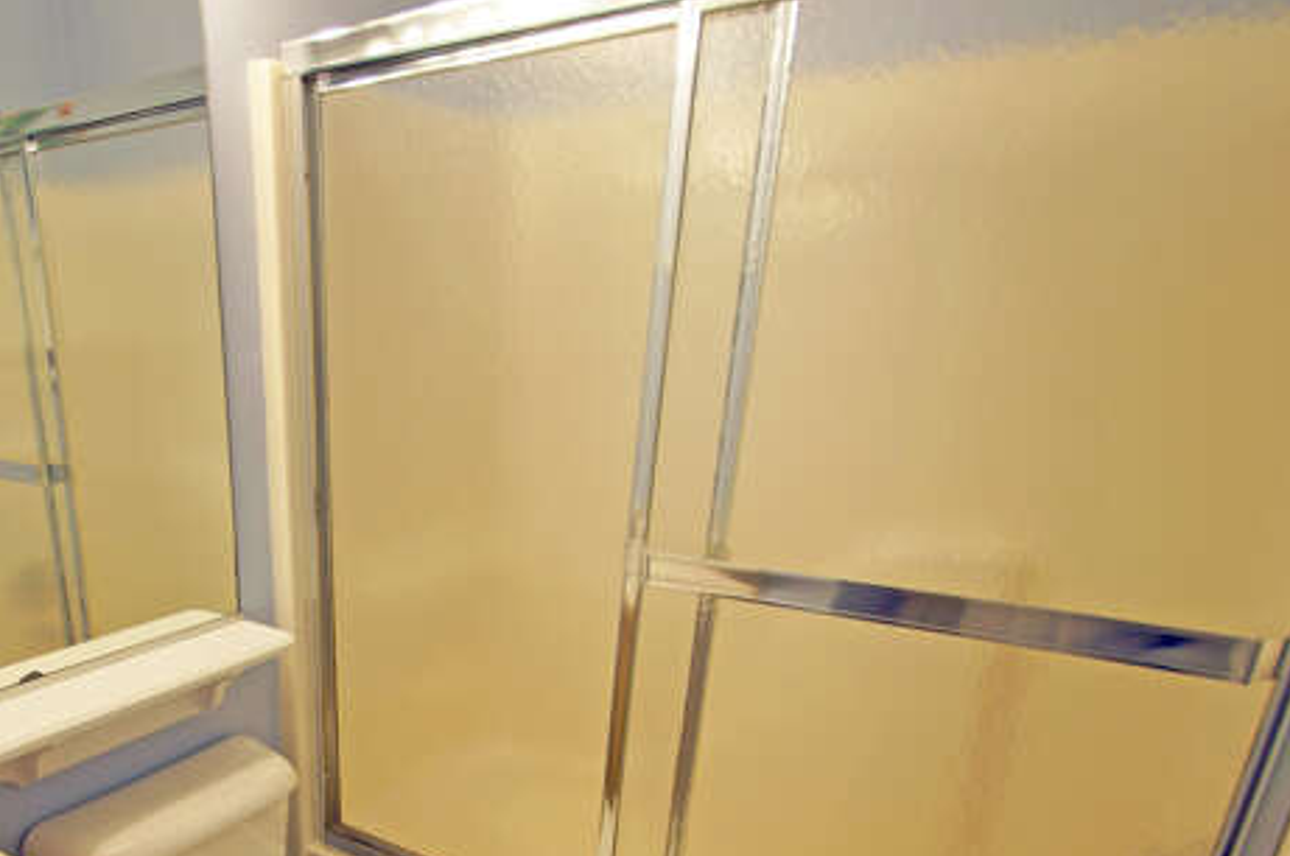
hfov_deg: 67.9
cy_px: 685
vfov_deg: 48.3
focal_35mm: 25
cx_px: 355
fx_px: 895
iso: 200
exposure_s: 1/50
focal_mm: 10
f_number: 4.5
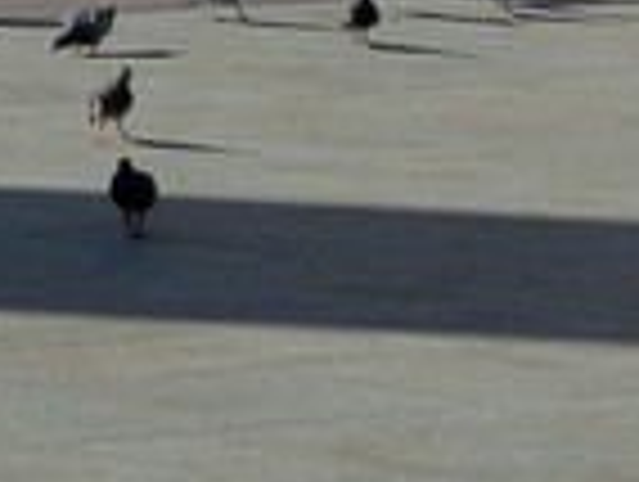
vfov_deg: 3.0
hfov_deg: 4.5
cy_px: -2680
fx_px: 7988
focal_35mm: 432
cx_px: -362
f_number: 10
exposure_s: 1/250
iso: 100
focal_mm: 40
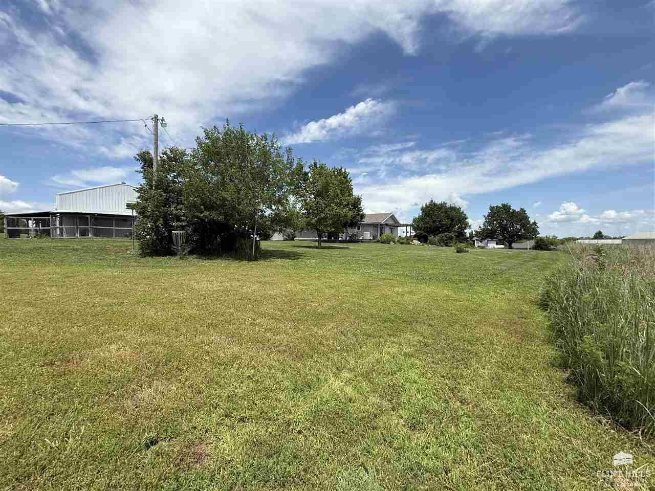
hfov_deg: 102.1
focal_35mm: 14
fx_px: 265
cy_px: 246
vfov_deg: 85.7
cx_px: 328
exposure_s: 1/1901
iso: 50
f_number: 2.2
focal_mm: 2.22
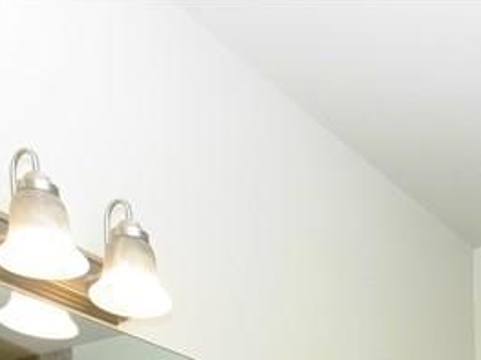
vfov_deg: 16.5
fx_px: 972
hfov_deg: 26.2
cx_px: 494
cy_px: 696
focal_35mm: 70
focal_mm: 9
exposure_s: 1/60
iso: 200
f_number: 5.6
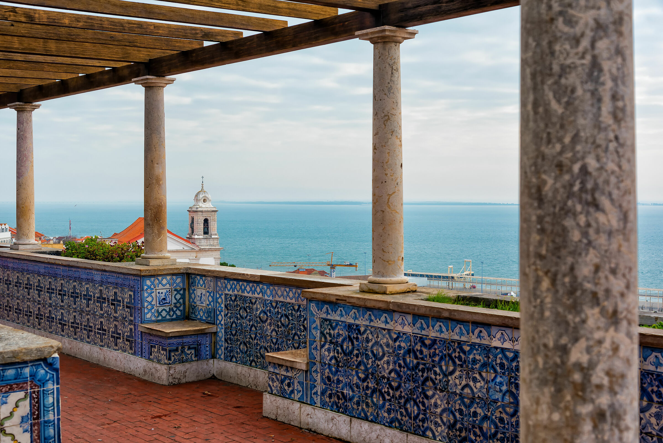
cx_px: 332
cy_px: 222
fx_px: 884
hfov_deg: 41.1
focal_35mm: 48
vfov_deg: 28.1
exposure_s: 1/200
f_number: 8
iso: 100
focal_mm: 48
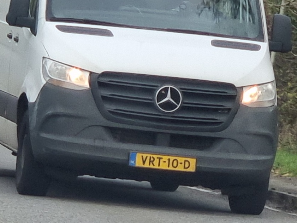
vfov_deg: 11.6
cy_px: 47
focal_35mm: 127
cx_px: 115
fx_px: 1089
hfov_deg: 15.5
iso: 50
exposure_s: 1/286
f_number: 2.4
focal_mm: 9
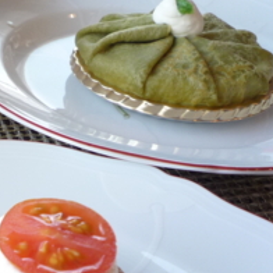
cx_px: -130
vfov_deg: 23.8
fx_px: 642
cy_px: 189
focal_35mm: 72
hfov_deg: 20.7
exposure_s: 1/50
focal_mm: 4.4
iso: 100
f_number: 2.8
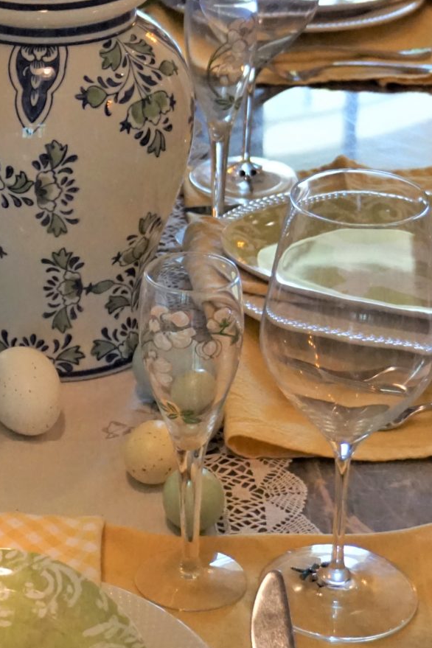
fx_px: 2056
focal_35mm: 114
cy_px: 140
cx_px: -52
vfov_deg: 17.8
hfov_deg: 11.8
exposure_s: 1/100
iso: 3200
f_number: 5
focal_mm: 31
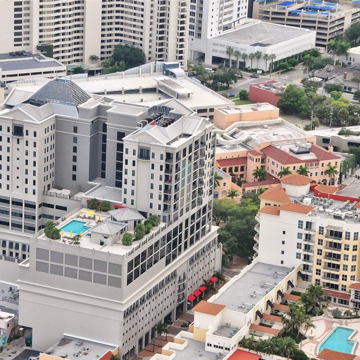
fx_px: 1588
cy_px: 181
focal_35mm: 135
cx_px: 99
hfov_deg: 12.9
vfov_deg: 12.9
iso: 800
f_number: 10
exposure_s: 1/400
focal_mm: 70
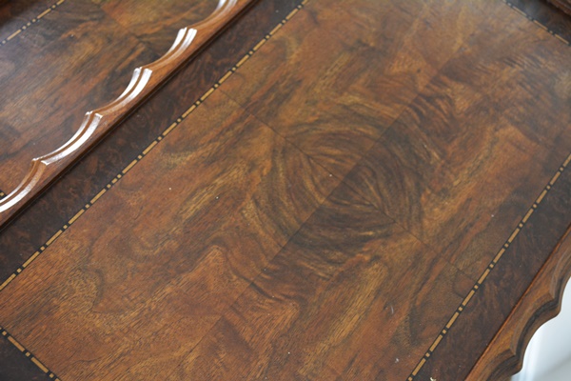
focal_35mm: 51
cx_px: 286
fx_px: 809
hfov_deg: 38.9
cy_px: 190
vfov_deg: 26.5
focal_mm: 34
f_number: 5
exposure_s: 1/30
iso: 1400
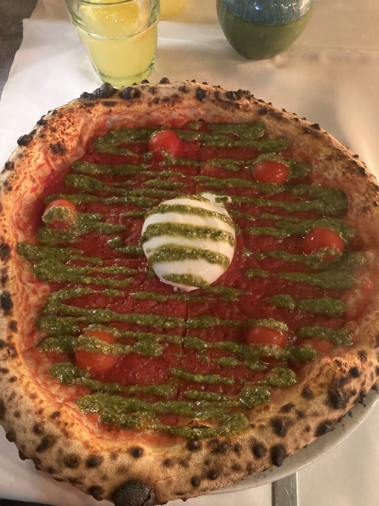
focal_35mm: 28
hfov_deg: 49.7
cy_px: 253
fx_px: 409
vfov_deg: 63.4
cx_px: 190
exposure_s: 1/25
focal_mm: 3.99
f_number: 1.8
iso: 500
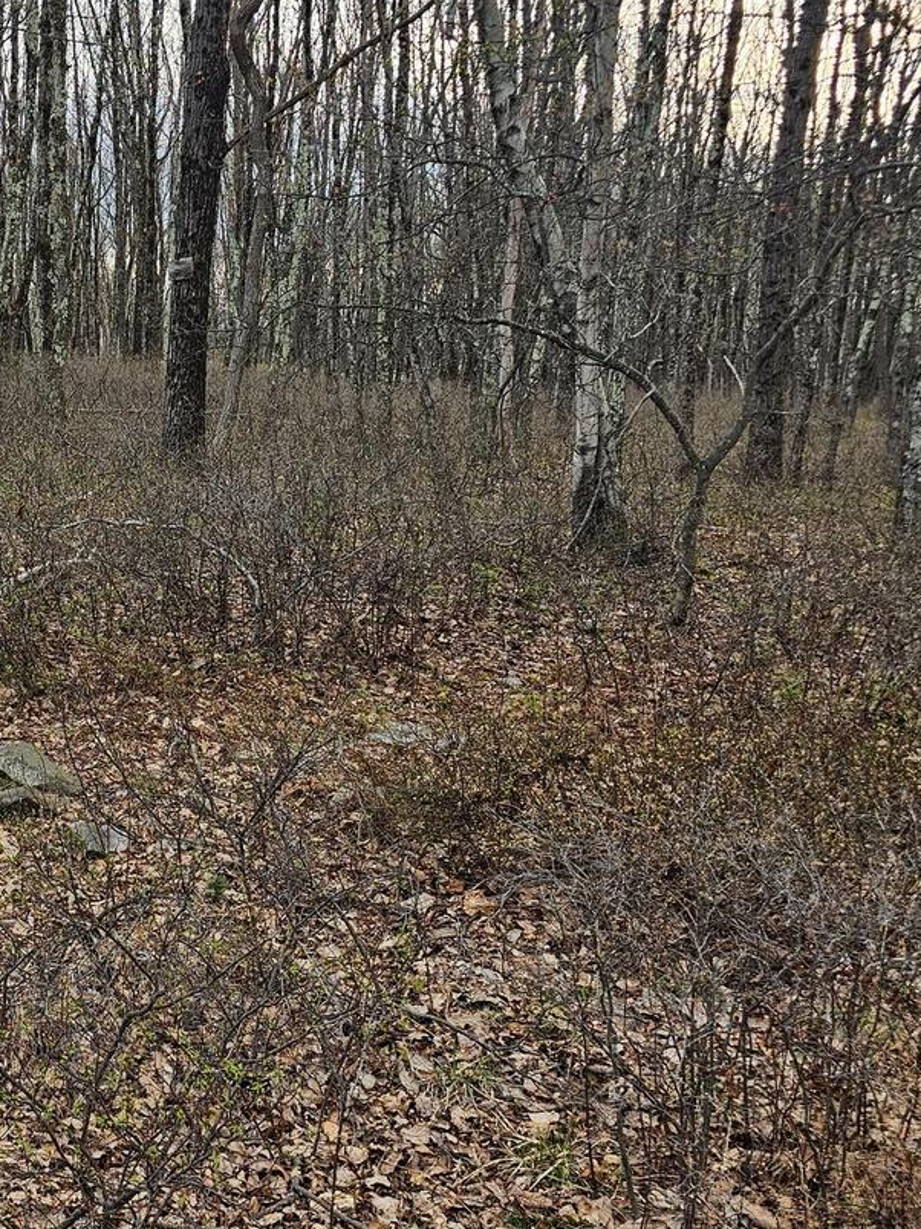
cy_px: 753
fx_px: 1561
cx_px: 73
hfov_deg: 31.2
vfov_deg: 42.7
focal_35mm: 44
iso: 16
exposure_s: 1/180
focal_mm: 6.3
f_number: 1.7
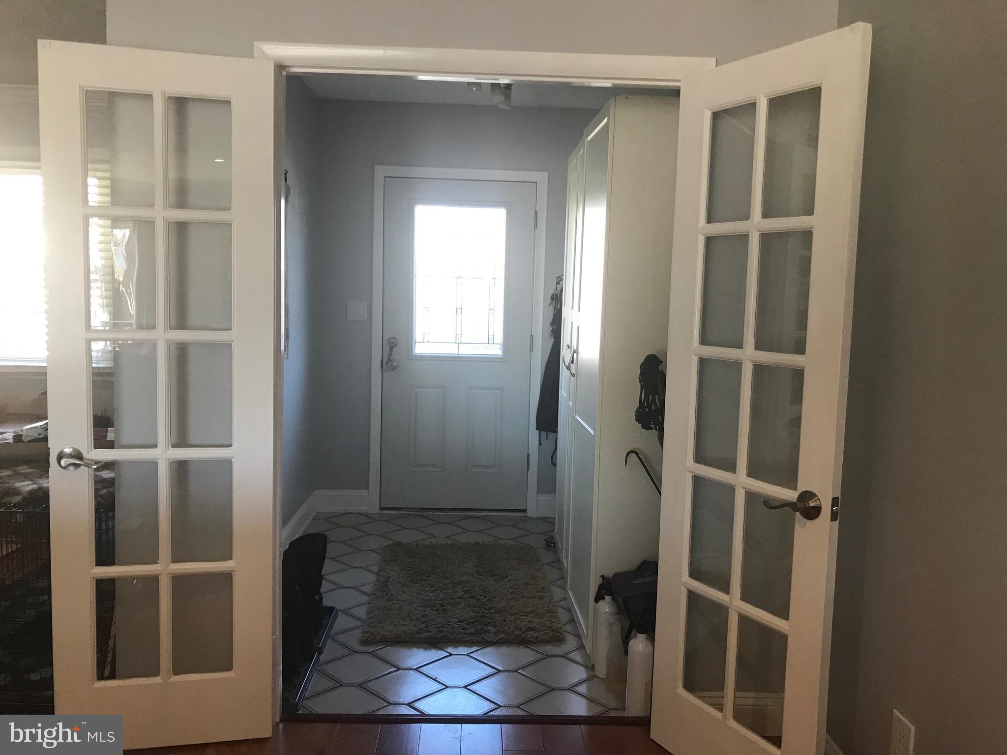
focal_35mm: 28
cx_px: 504
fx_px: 815
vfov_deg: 49.7
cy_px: 378
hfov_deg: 63.4
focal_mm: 3.99
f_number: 1.8
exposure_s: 1/24
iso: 40
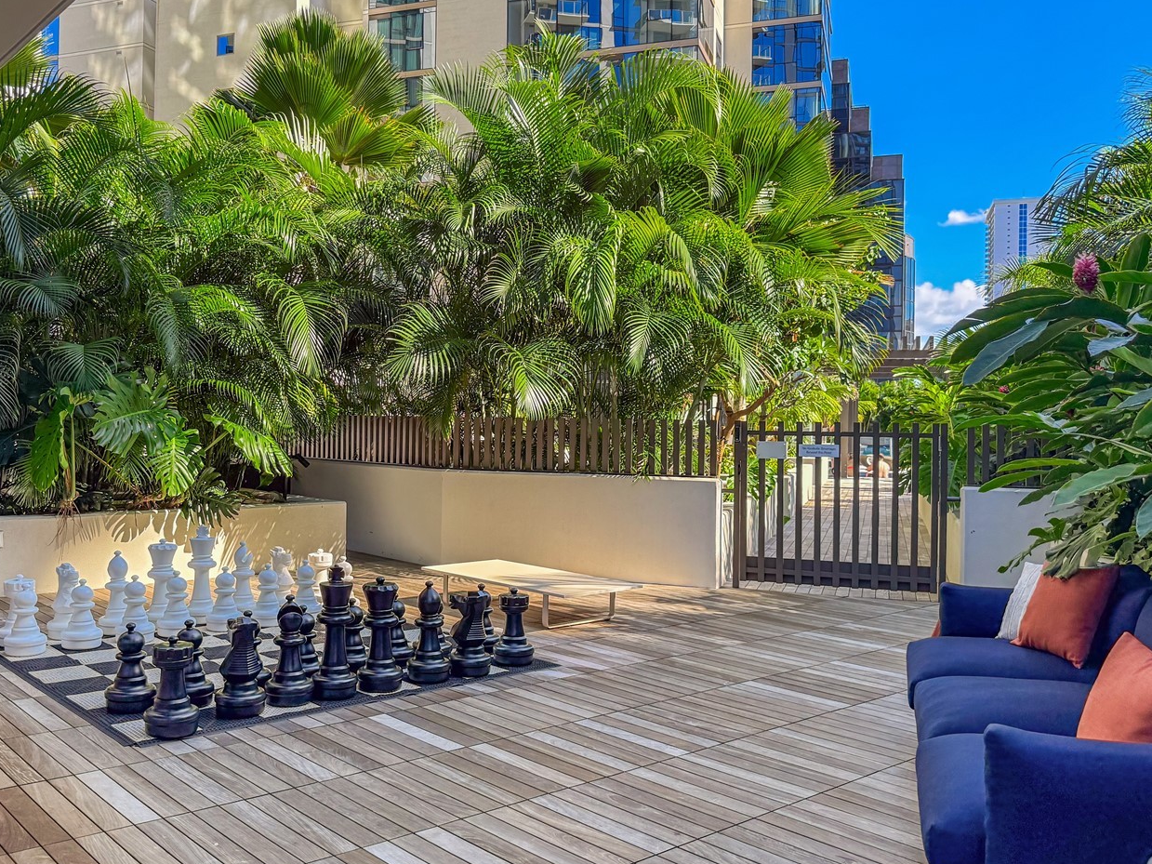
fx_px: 1032
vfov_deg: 45.4
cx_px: 470
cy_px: 419
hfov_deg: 58.0
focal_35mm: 31
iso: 100
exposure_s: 1/1100
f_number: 1.8
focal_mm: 6.76
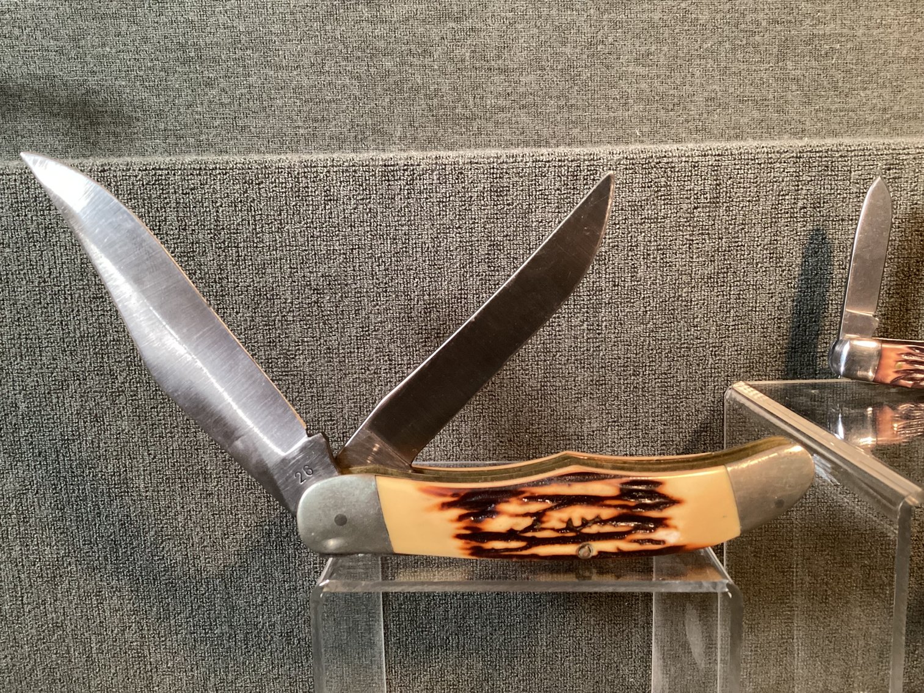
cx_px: 462
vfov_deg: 45.4
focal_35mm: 31
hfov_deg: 58.3
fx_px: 828
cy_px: 346
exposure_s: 1/33
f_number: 2.4
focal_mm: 3.3
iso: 400
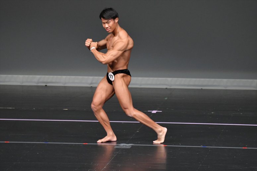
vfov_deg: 3.7
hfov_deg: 5.5
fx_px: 2676
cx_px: 128
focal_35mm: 375
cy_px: 86
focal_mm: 250
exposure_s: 1/400
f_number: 5.6
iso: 4000
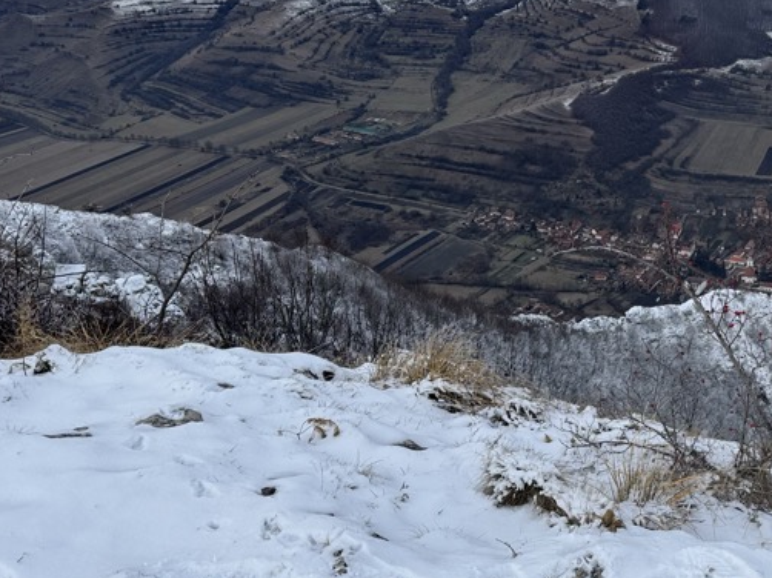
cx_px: 675
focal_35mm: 49
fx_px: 1092
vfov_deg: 29.6
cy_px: 304
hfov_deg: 36.8
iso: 80
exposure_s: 1/2105
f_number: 1.78
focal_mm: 6.76
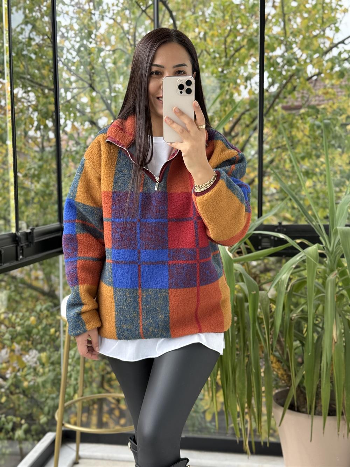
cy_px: 234
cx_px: 175
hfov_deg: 30.3
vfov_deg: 39.7
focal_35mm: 48
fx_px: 647
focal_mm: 6.76
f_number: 1.78
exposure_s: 1/242
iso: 80
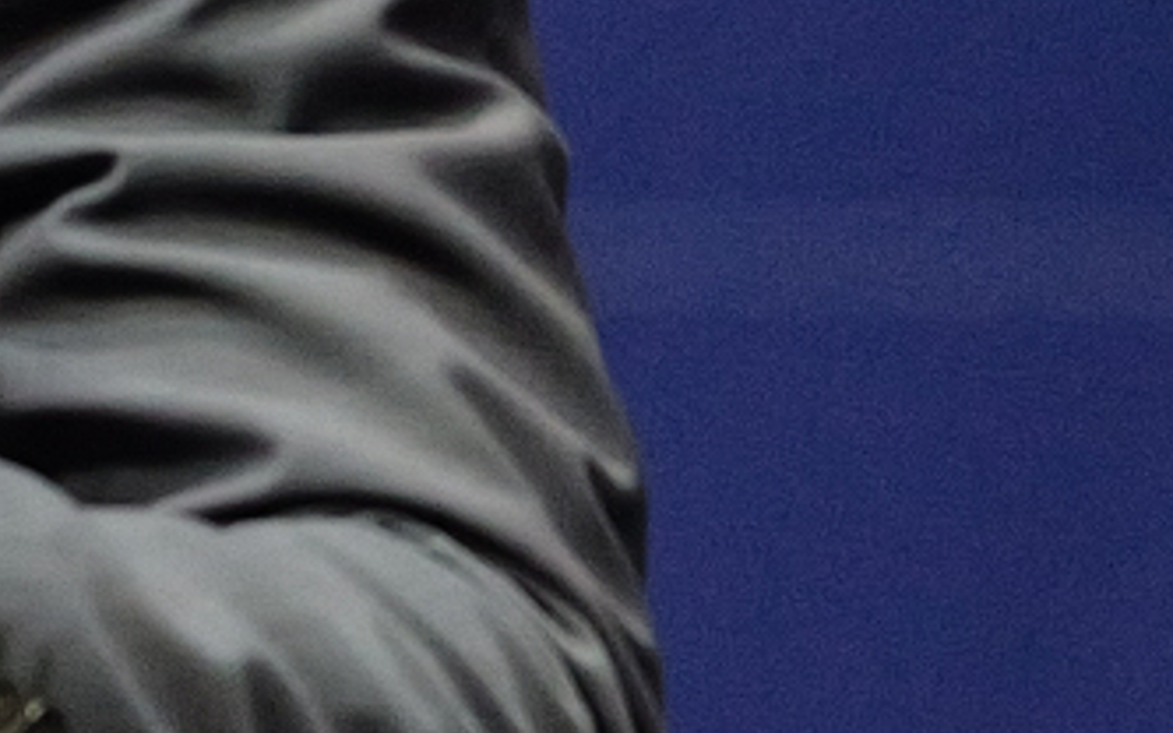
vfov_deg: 1.4
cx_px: -2924
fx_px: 30556
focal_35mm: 956
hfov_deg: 2.2
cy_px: 863
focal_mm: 125
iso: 5000
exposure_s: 1/1000
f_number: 2.8
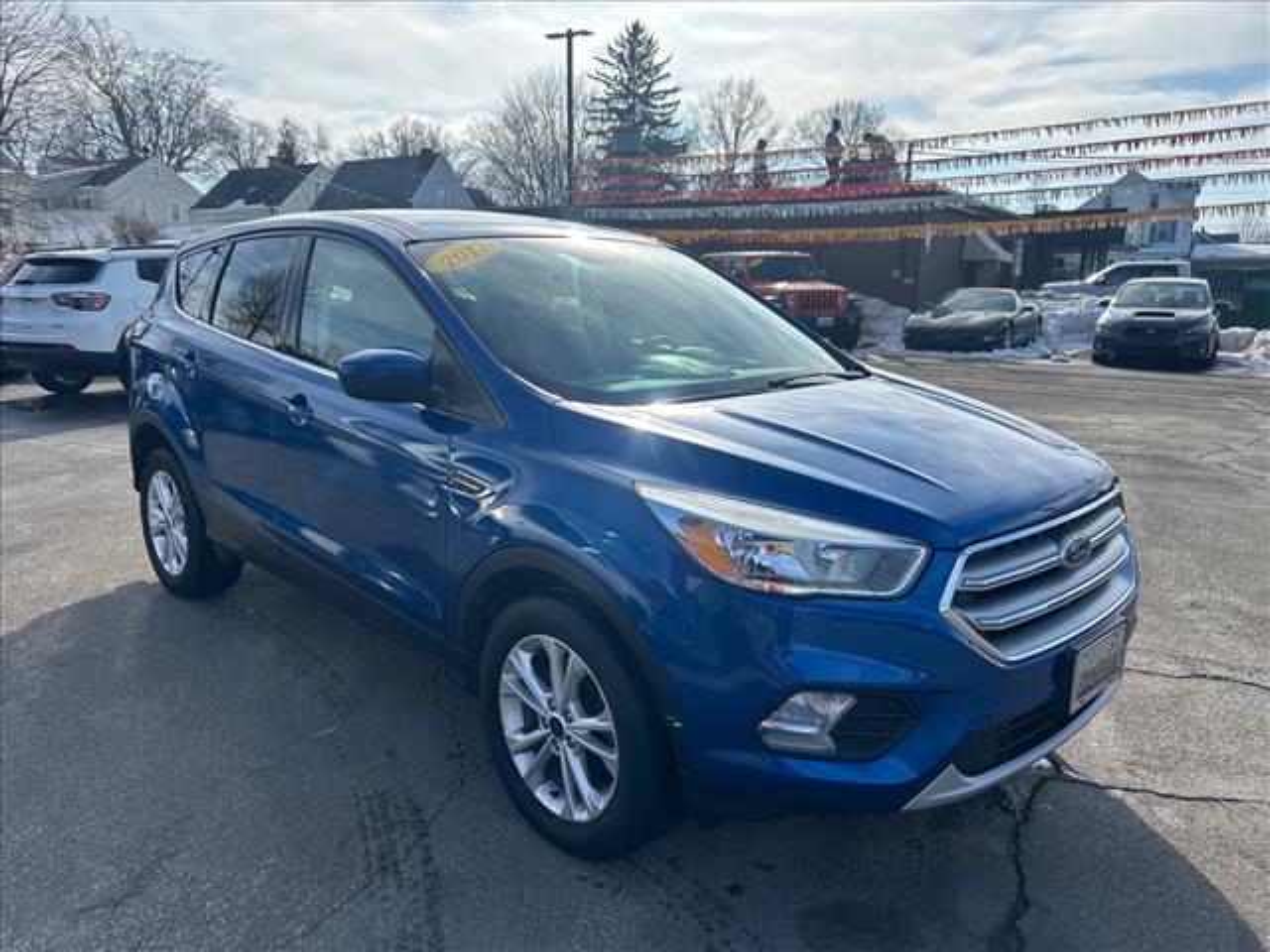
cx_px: 635
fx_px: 954
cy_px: 476
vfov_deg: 53.1
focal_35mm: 26
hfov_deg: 67.3
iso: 50
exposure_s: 1/3968
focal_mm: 5.7
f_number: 1.5
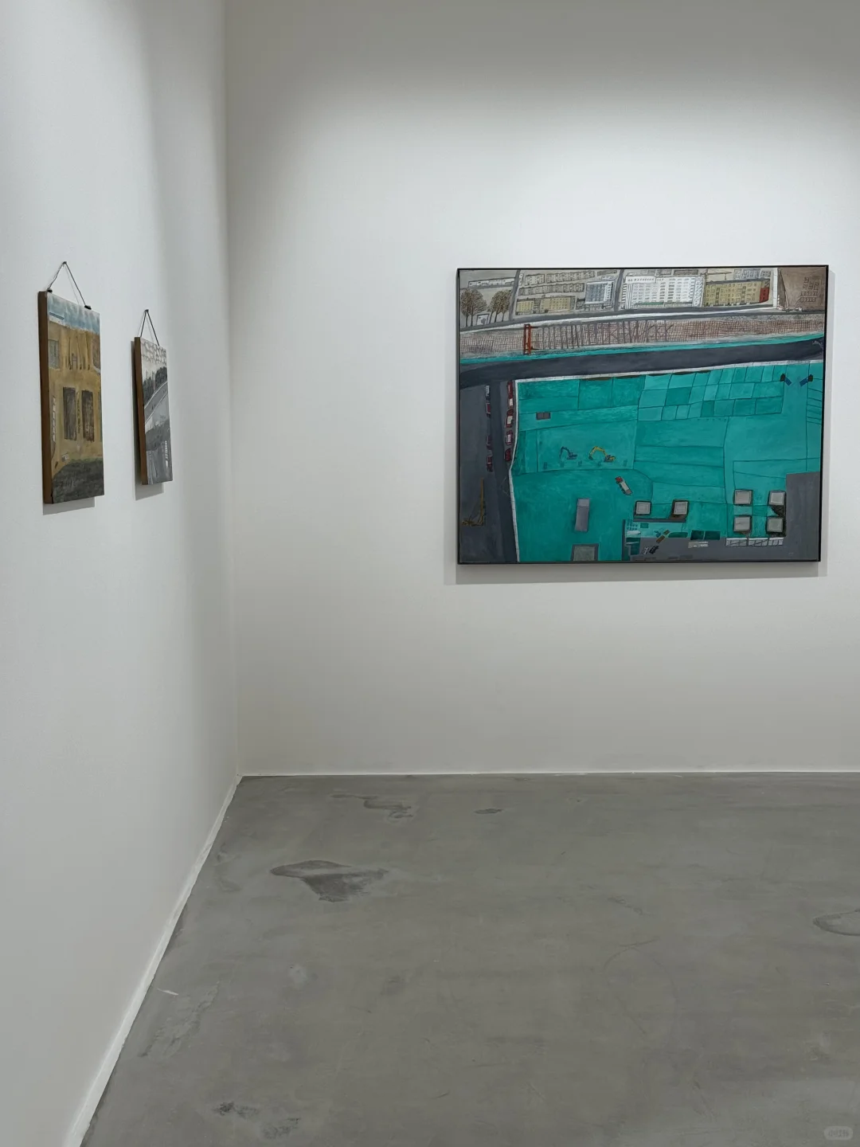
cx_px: 430
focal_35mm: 48
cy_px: 574
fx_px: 1590
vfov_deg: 39.7
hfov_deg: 30.3
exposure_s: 1/219
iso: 64
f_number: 1.78
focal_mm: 6.76
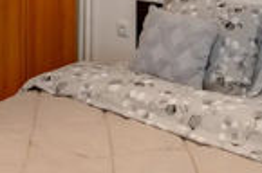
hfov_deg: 27.7
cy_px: -111
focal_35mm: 73
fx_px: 530
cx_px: 160
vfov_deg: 16.4
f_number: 5
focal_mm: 15
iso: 200
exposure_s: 1/1.25
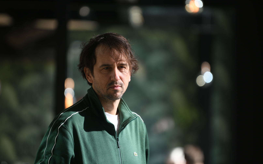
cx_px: 132
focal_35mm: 205
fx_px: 1469
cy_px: 77
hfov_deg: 10.2
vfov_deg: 6.4
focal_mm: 200
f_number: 3.2
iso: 125
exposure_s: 1/160
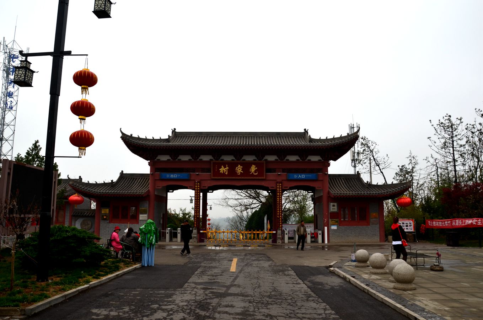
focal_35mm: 27
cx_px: 242
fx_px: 361
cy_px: 160
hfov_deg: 67.5
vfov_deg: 47.7
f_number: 10
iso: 200
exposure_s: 1/60
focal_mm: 18
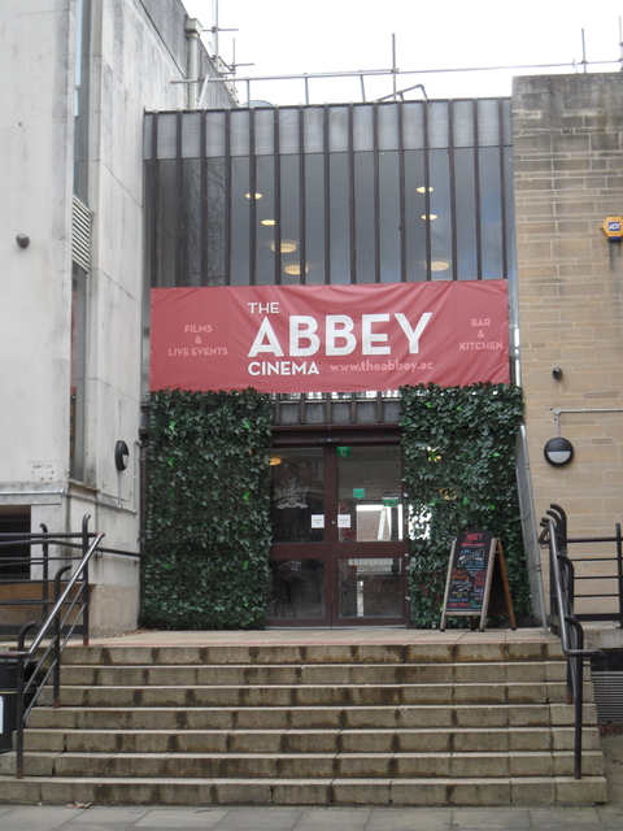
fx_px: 1440
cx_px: 312
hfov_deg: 24.4
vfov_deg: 32.2
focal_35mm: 60
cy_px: 416
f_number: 4
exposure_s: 1/125
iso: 80
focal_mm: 10.3
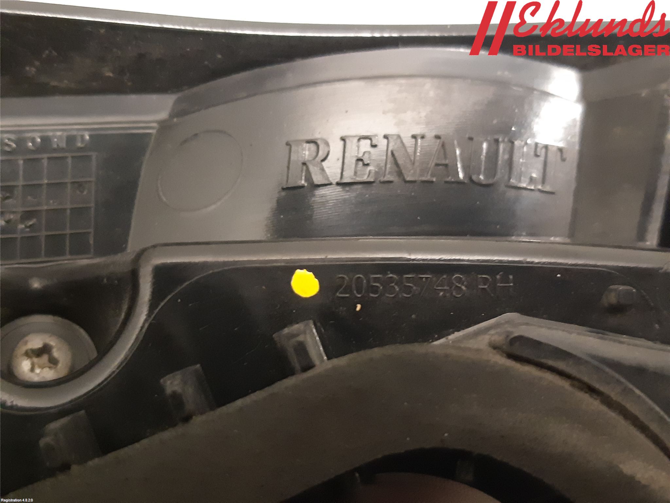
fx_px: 503
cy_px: 252
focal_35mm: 26
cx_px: 335
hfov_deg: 67.3
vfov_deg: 53.1
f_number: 1.7
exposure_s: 1/17
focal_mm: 3.93
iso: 640
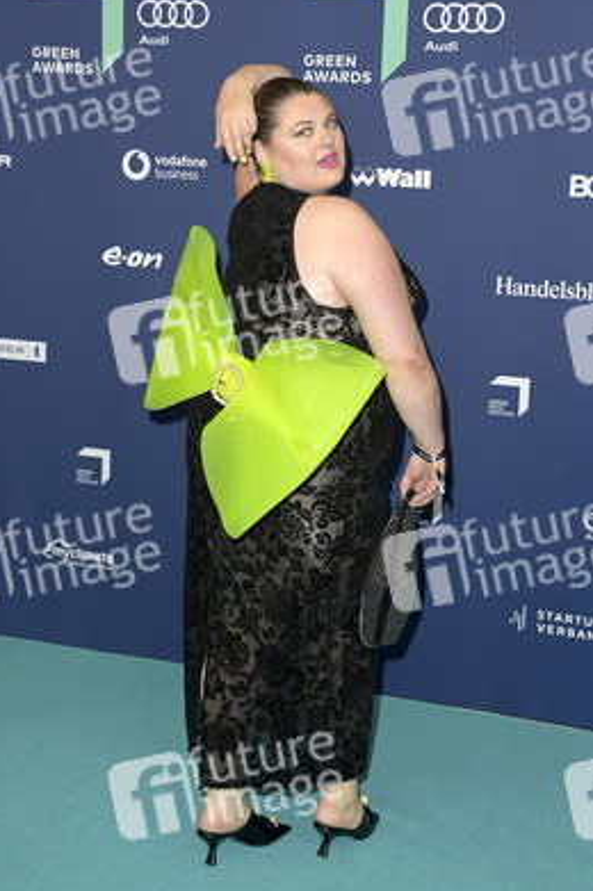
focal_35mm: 47
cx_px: 292
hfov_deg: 28.6
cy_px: 444
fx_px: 1163
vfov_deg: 41.9
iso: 800
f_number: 5.6
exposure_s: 1/250
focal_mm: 46
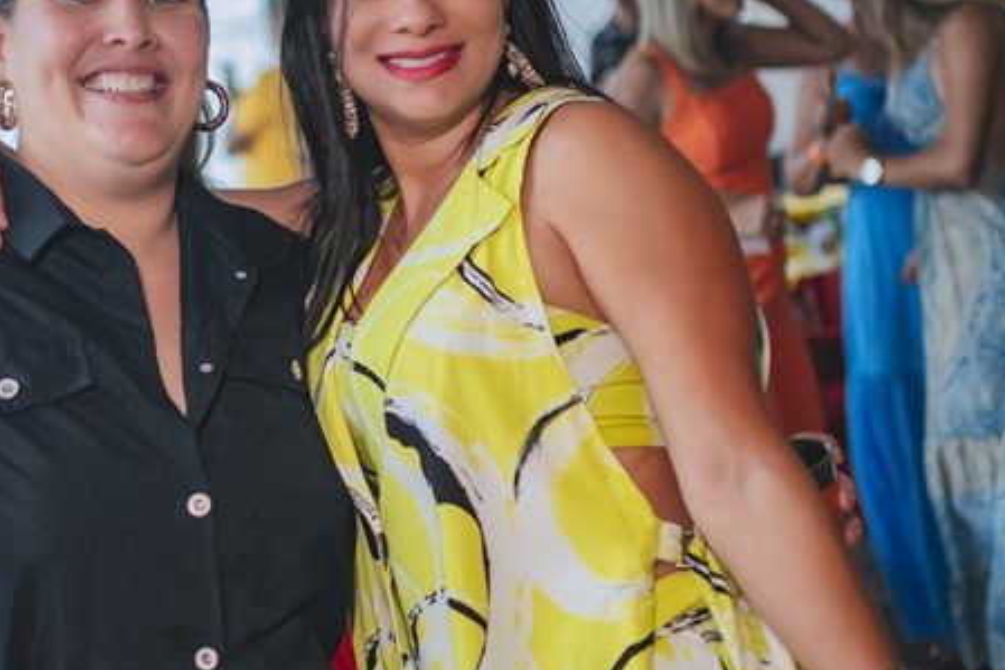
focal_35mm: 87
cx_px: 217
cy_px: 319
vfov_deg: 15.7
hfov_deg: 23.1
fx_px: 2423
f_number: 2
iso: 2500
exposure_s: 1/1600
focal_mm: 35
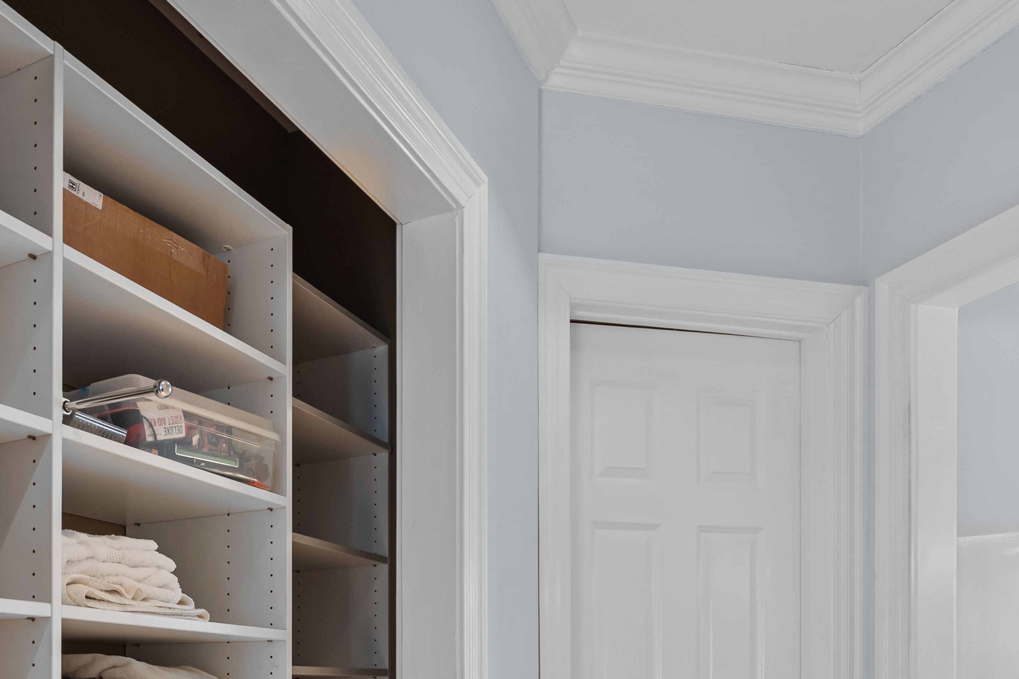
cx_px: 284
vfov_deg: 35.1
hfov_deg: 53.8
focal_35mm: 34
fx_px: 962
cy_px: 684
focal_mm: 16
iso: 500
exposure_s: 1/6
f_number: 4
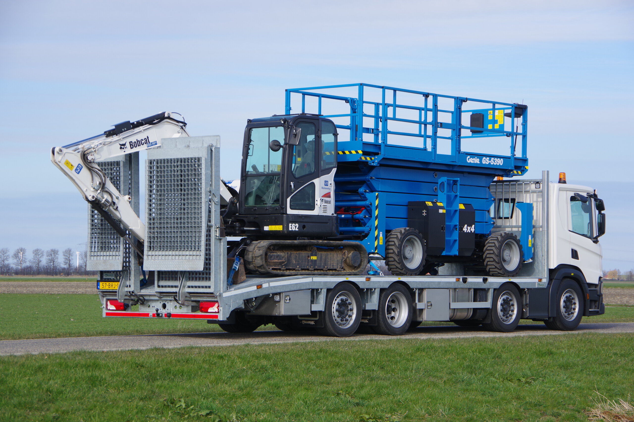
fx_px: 1585
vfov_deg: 15.2
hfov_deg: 22.6
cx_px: 317
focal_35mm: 90
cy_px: 211
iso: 200
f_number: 6.3
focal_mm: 60
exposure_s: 1/400
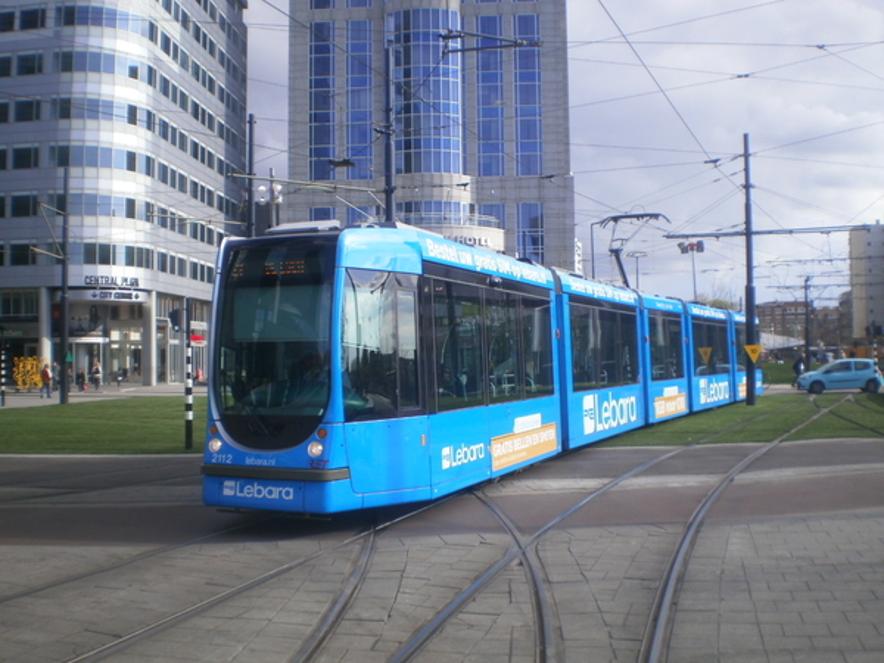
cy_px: 332
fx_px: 919
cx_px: 442
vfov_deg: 39.7
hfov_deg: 51.4
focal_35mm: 36
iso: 100
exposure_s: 1/500
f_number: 4.6
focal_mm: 6.3
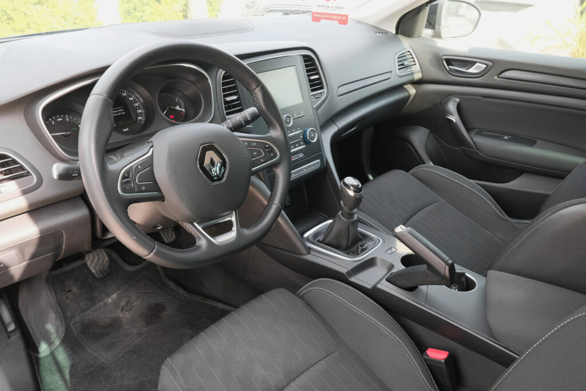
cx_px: 293
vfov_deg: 49.6
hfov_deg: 69.4
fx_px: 423
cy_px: 196
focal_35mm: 26
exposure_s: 1/100
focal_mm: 17
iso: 2000
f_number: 8
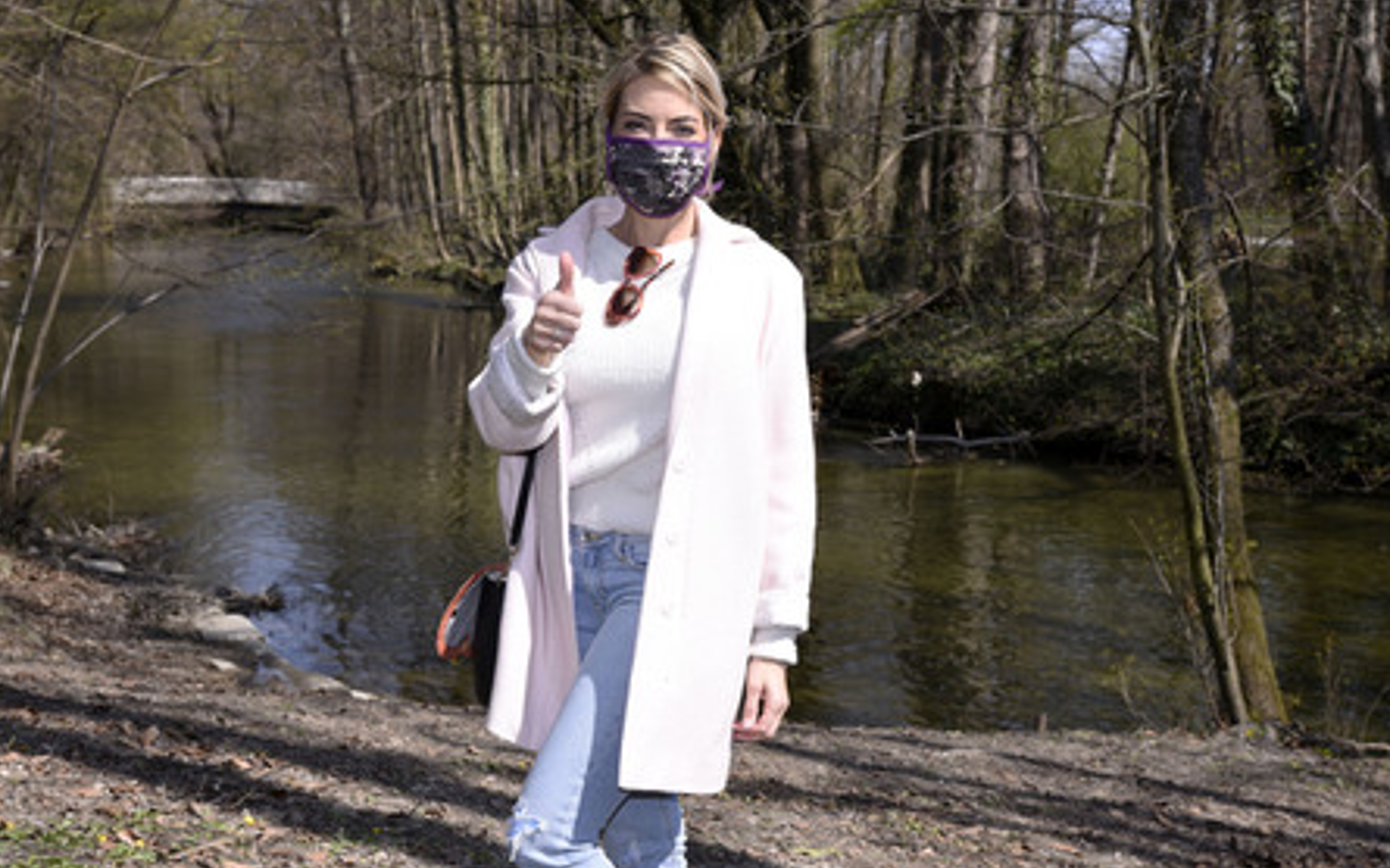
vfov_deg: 20.3
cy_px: 434
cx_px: 698
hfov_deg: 32.0
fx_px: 2424
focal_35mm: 64
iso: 160
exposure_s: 1/160
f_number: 9
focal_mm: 62
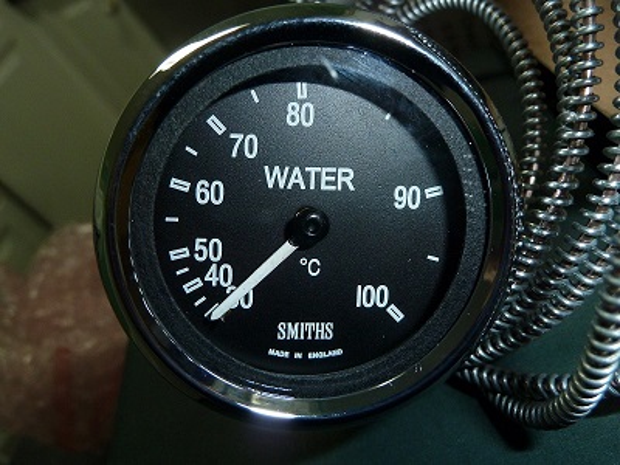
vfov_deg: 44.2
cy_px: 232
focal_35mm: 32
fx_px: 573
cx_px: 310
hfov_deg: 56.8
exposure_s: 1/30
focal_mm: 5.3
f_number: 3.5
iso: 200
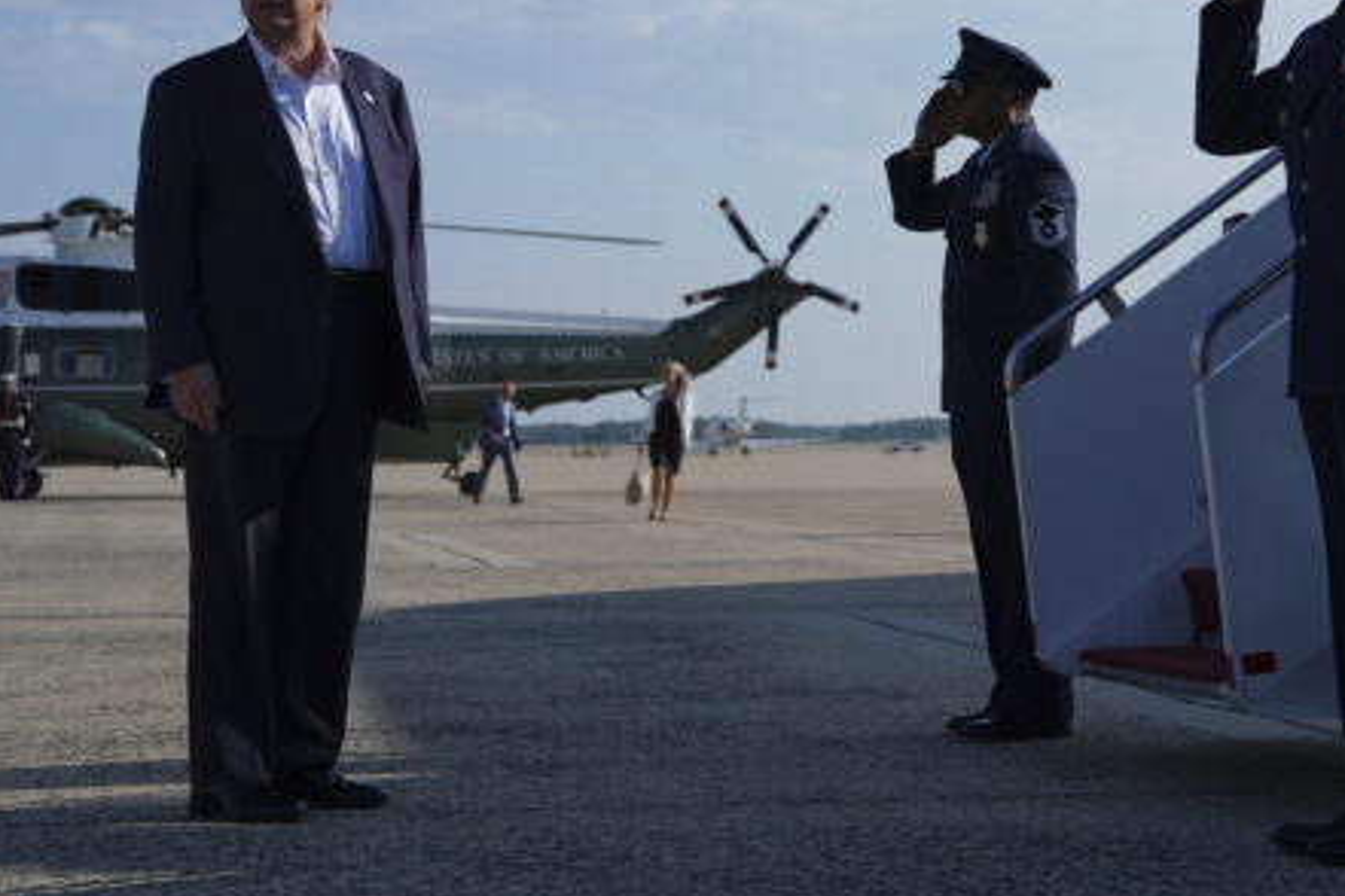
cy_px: 349
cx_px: 845
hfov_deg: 22.6
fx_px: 3362
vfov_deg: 15.2
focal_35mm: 90
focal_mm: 62
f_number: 5.6
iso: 200
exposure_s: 1/1600
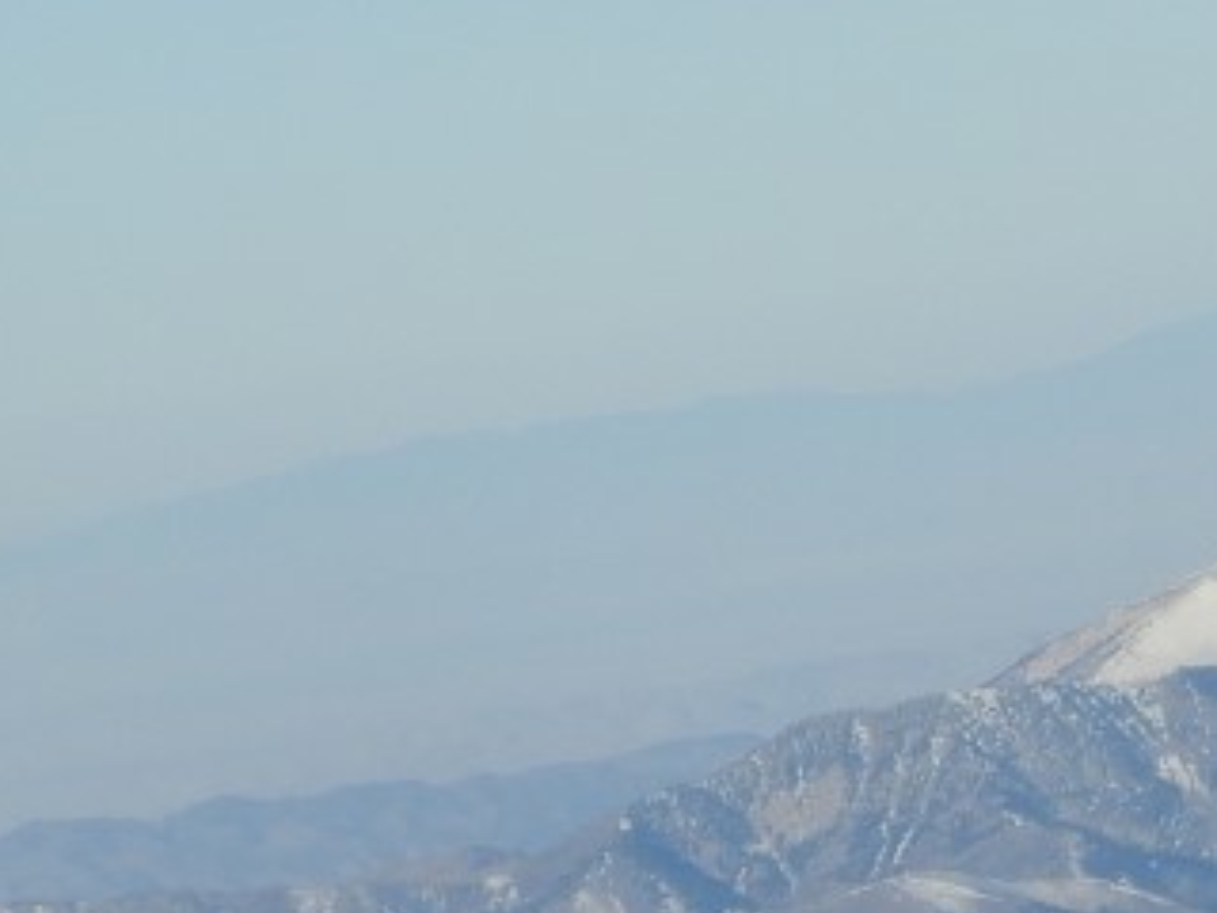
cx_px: 1624
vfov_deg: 2.6
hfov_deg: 3.5
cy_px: 1252
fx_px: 19758
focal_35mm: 562
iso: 100
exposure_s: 1/800
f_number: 5
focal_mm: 22.4
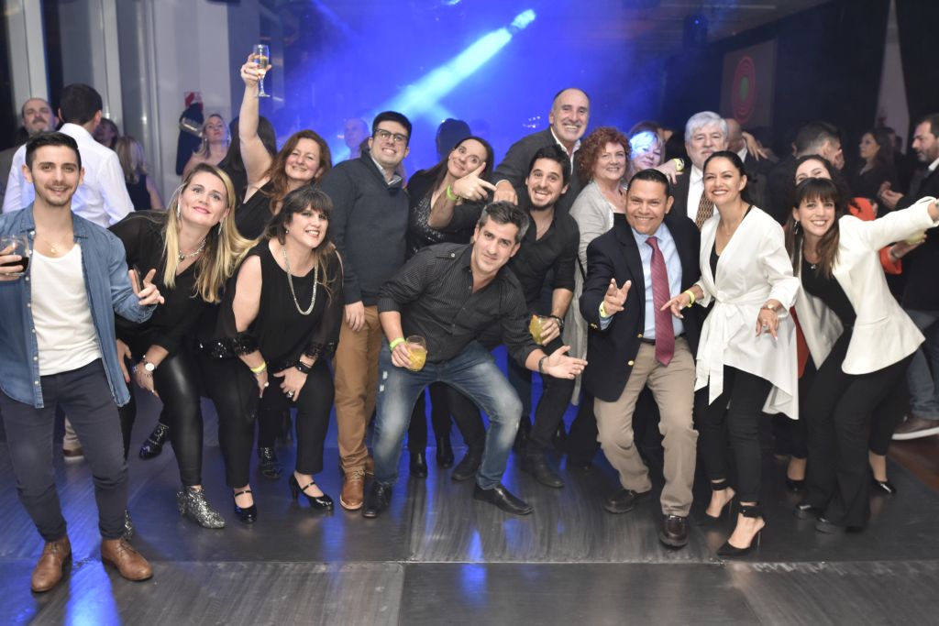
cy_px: 313
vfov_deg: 43.6
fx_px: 783
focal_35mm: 30
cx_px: 470
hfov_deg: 61.9
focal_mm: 20
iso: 1000
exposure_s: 1/125
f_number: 3.5
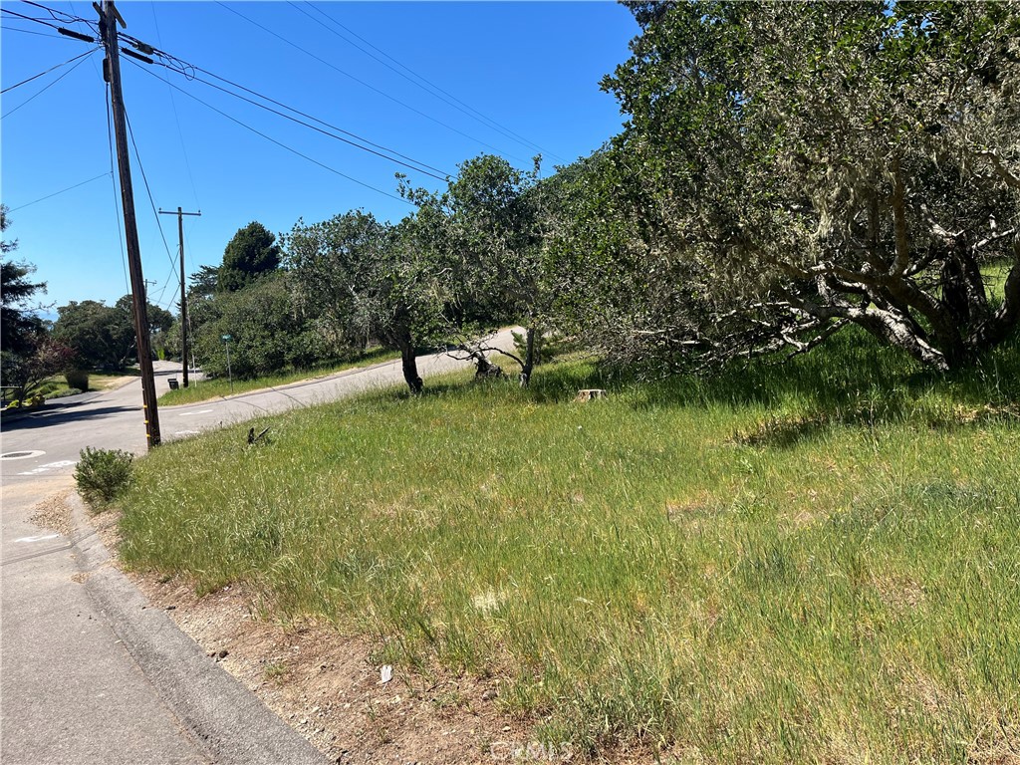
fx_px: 766
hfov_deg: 67.3
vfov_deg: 53.1
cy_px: 382
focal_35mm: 26
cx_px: 510
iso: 50
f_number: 1.6
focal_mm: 5.1
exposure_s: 1/2410
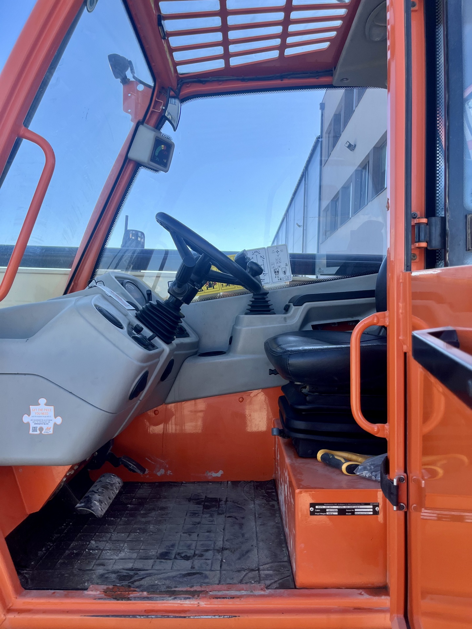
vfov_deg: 67.3
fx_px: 473
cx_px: 236
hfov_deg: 53.1
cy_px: 314
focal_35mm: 26
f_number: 1.6
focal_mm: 5.1
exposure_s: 1/1238
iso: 50
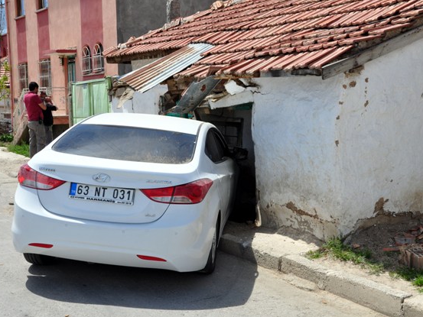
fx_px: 611
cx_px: 200
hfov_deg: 38.2
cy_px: 159
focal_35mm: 50
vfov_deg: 29.1
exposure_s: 1/320
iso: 200
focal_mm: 30
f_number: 10
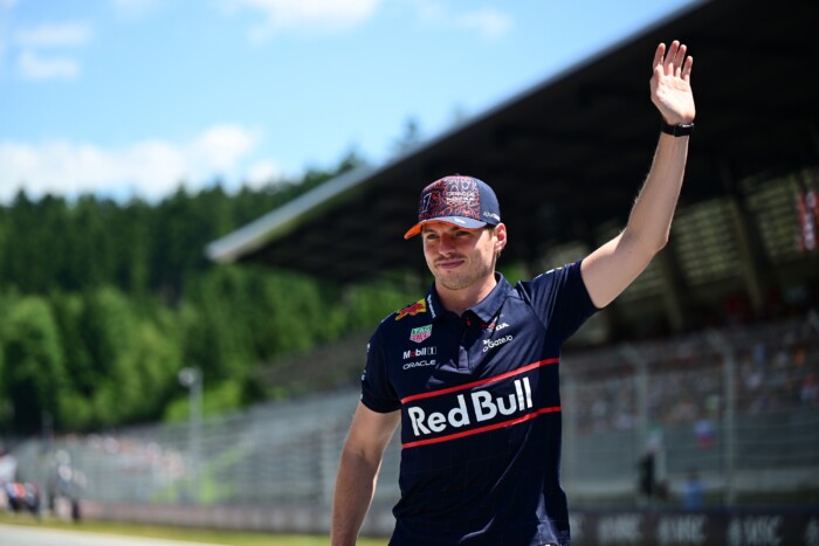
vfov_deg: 11.9
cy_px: 273
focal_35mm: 115
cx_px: 410
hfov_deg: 17.8
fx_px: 2617
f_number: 2.8
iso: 100
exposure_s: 1/1000
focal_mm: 115
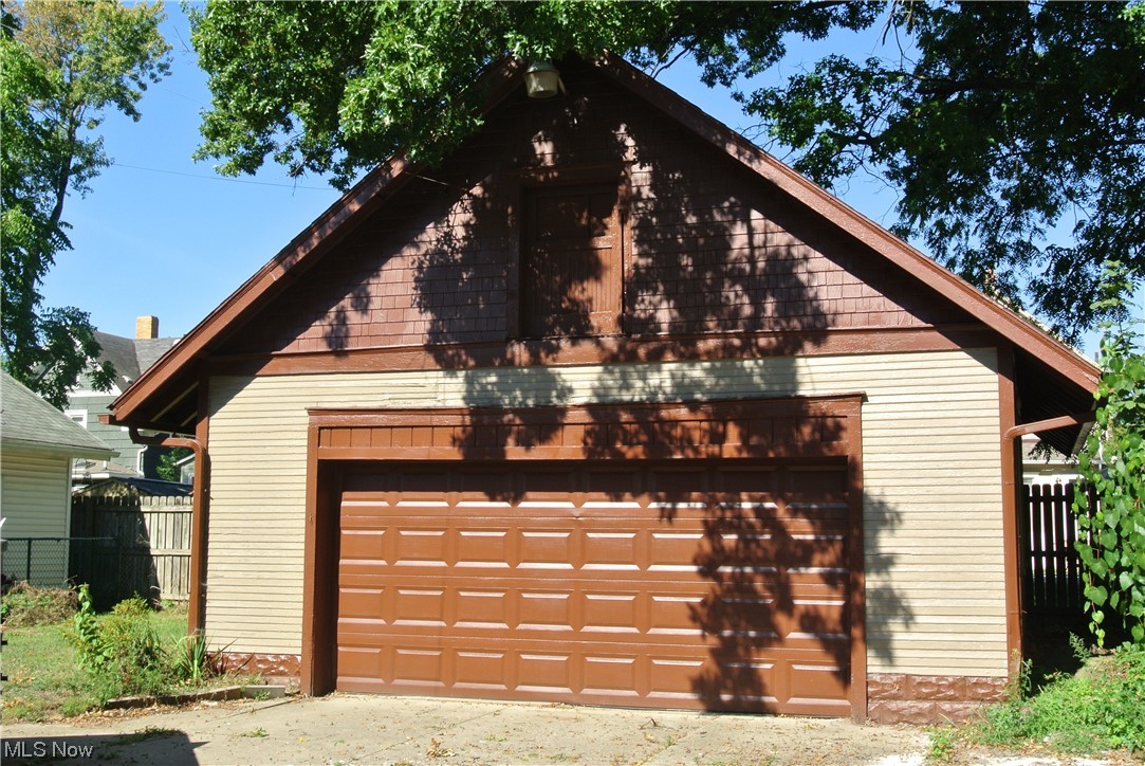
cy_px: 383
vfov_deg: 30.6
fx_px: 1401
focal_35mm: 44
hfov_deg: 44.5
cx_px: 572
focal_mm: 16.3
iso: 100
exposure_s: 1/60
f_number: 11
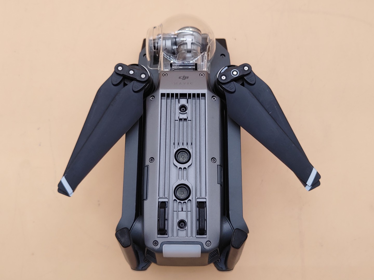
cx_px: 187
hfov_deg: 51.4
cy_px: 140
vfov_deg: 39.7
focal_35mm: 36
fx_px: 389
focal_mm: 4.36
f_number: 1.8
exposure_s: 1/73
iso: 50
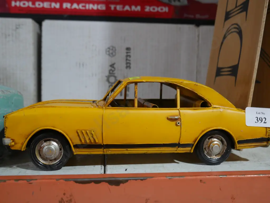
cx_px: 135
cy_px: 102
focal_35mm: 36
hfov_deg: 51.3
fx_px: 281
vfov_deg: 39.7
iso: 640
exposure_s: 1/60
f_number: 4
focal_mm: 18
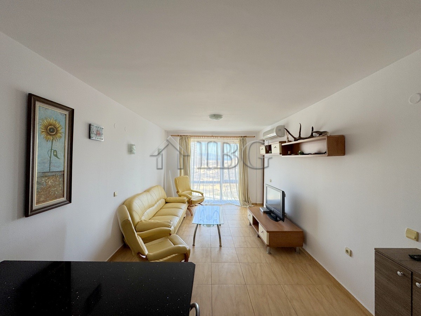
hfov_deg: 102.1
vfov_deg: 85.7
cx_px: 210
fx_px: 170
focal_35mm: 14
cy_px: 158
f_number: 2.2
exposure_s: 1/100
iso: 40
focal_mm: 2.22
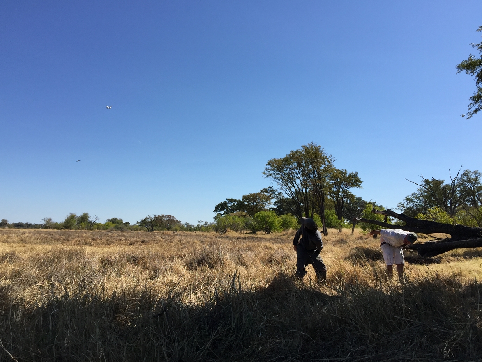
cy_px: 177
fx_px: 418
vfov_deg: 46.8
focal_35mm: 30
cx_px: 235
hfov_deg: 60.0
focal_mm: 4.15
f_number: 2.2
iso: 32
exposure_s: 1/2198
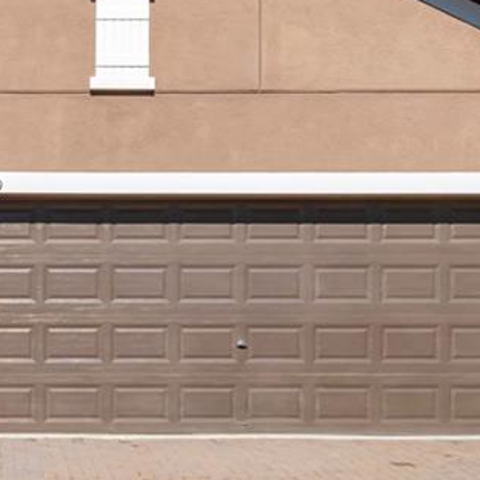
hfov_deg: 26.3
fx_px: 974
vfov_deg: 27.6
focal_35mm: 62
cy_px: 282
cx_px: 8
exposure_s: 1/200
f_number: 14
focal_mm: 9.5
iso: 100
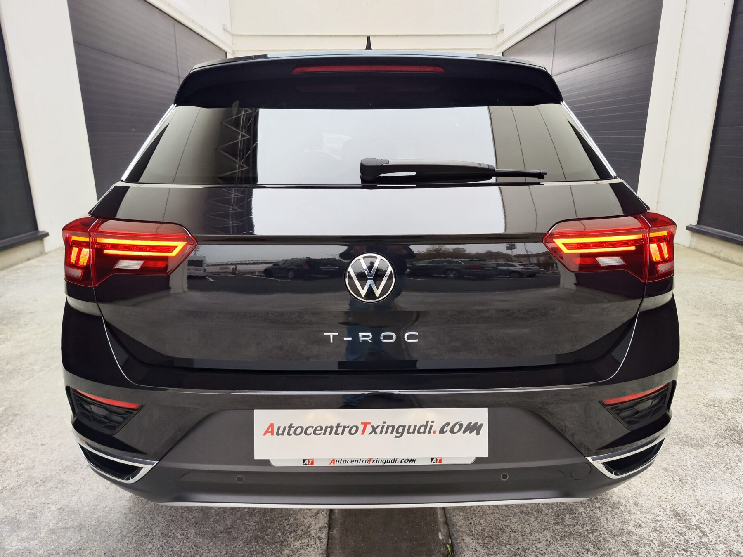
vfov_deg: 58.9
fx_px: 494
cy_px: 278
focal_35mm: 23
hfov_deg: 73.9
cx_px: 372
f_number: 1.69
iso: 678
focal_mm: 7.01
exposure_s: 1/100
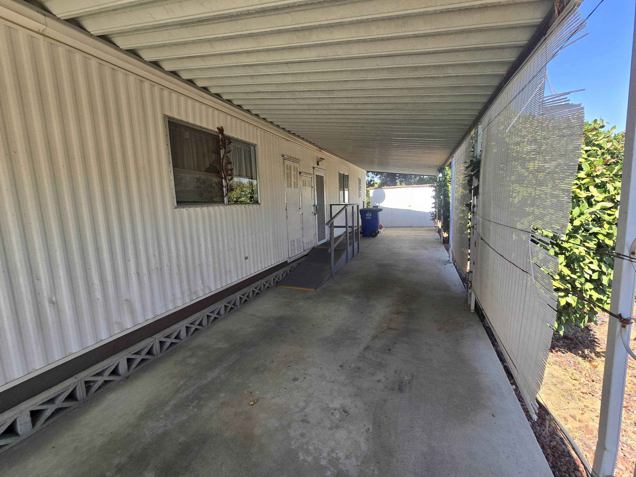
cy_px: 238
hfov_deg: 106.2
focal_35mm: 13
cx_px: 318
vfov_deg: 89.9
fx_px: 239
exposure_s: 1/601
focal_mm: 2.2
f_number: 2.2
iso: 50
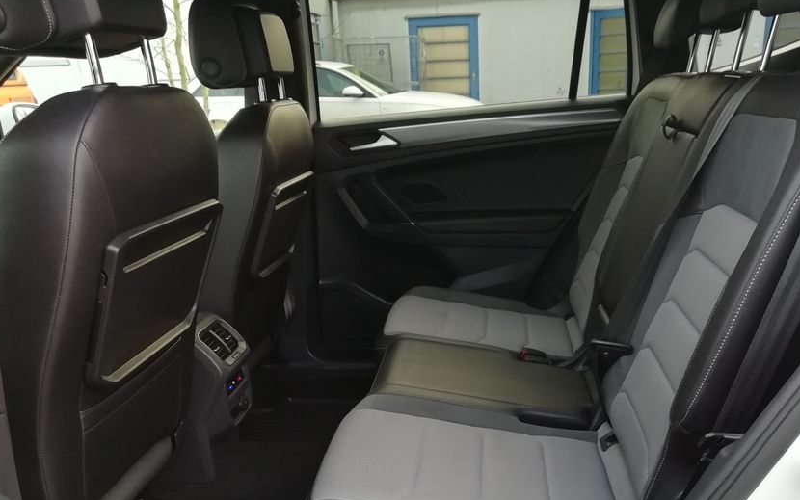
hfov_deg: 56.6
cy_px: 365
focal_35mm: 34
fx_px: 741
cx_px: 440
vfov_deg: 36.5
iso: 100
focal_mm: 3.21
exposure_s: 1/33.3
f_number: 2.2
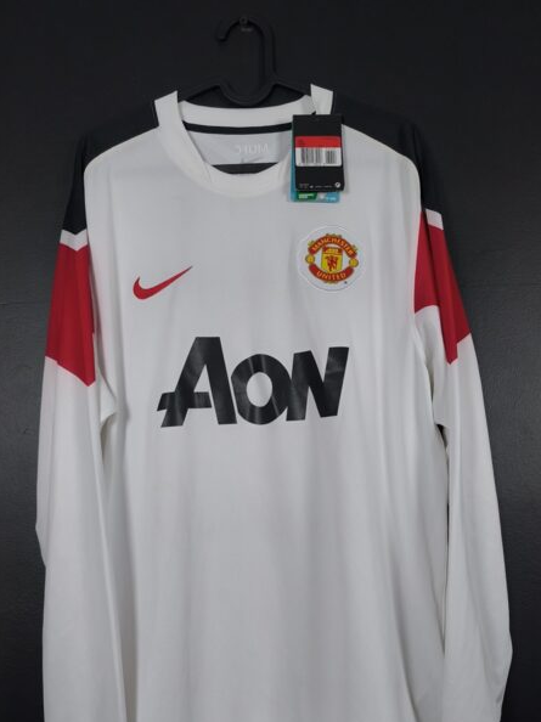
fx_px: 646
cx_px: 264
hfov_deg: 45.4
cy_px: 484
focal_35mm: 31
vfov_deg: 57.0
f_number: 1.6
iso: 400
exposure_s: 1/160
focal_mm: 6.57
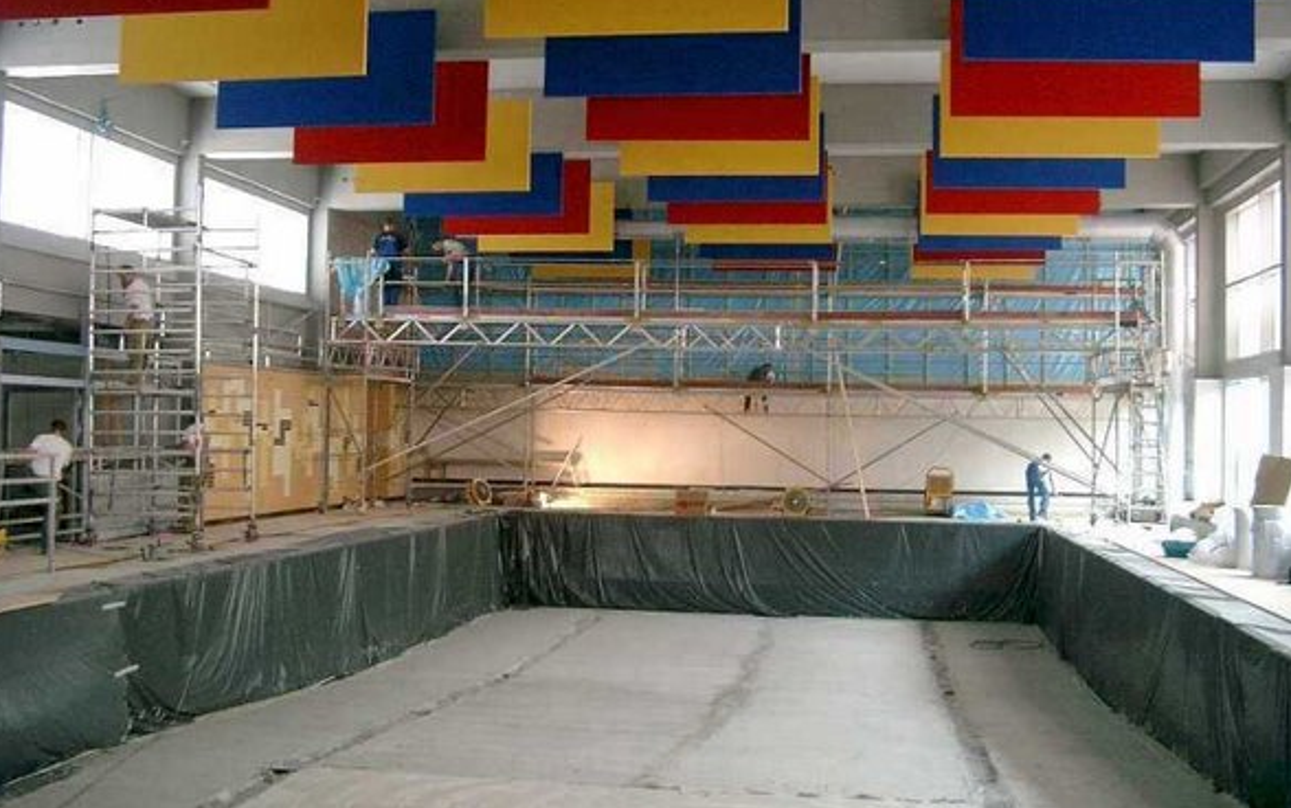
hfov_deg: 49.3
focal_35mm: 40
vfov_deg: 32.0
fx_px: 1408
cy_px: 411
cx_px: 643
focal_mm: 7.6
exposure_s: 1/50
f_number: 2.6
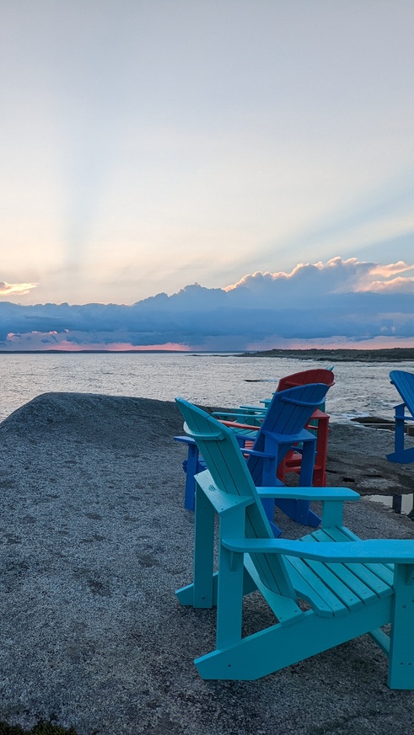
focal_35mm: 24
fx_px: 468
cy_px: 377
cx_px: 88
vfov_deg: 76.3
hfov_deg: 45.5
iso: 50
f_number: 2.2
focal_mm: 2.35
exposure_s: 1/347
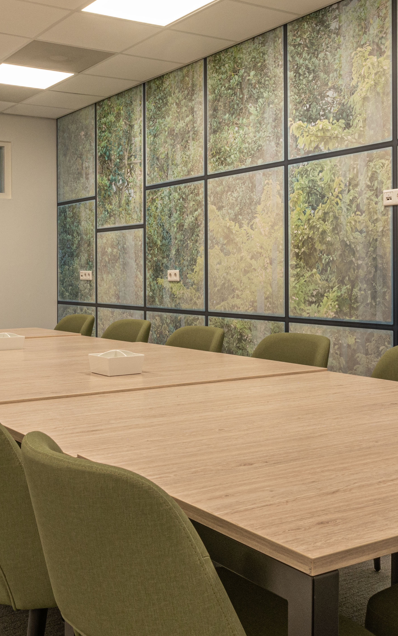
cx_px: 193
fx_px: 781
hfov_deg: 28.6
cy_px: 269
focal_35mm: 45
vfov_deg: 44.2
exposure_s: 1/2.5
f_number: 16
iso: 200
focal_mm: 17
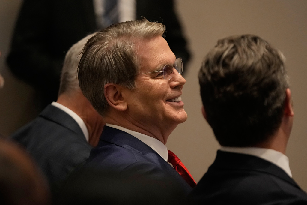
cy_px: 102
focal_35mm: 297
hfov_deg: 6.9
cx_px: 154
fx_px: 2533
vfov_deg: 4.6
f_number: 2.8
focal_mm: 198
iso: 4000
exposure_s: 1/250
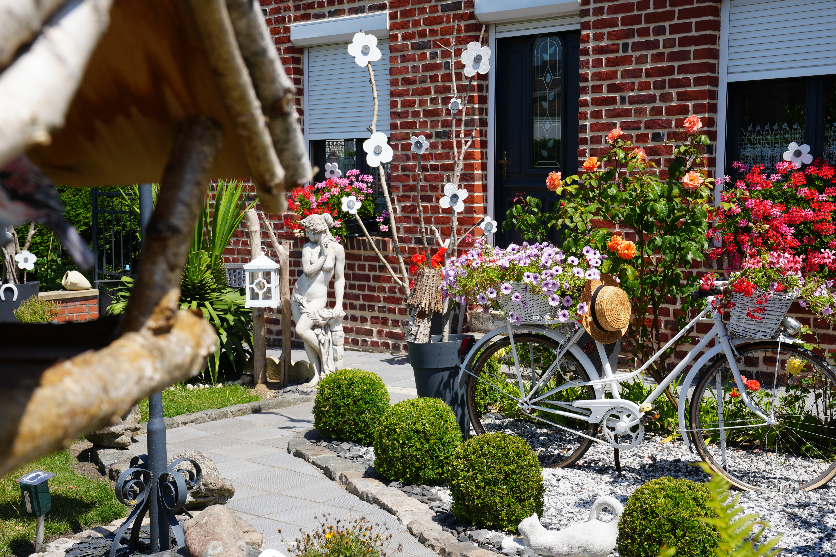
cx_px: 430
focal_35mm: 51
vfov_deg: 26.5
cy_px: 289
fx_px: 1184
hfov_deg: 38.9
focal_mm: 43
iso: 100
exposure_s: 1/160
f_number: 10
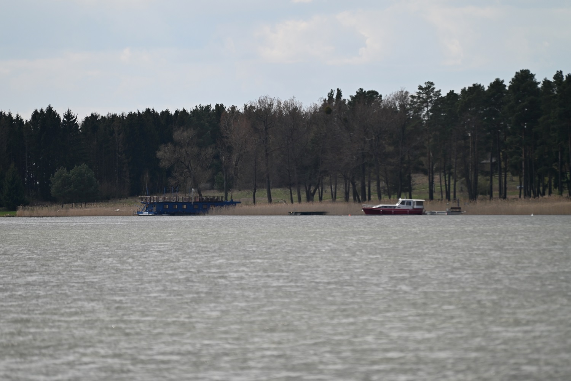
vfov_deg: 4.6
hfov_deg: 6.9
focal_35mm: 300
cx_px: 286
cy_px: 190
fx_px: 4759
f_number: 5.6
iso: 200
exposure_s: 1/1000
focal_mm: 300
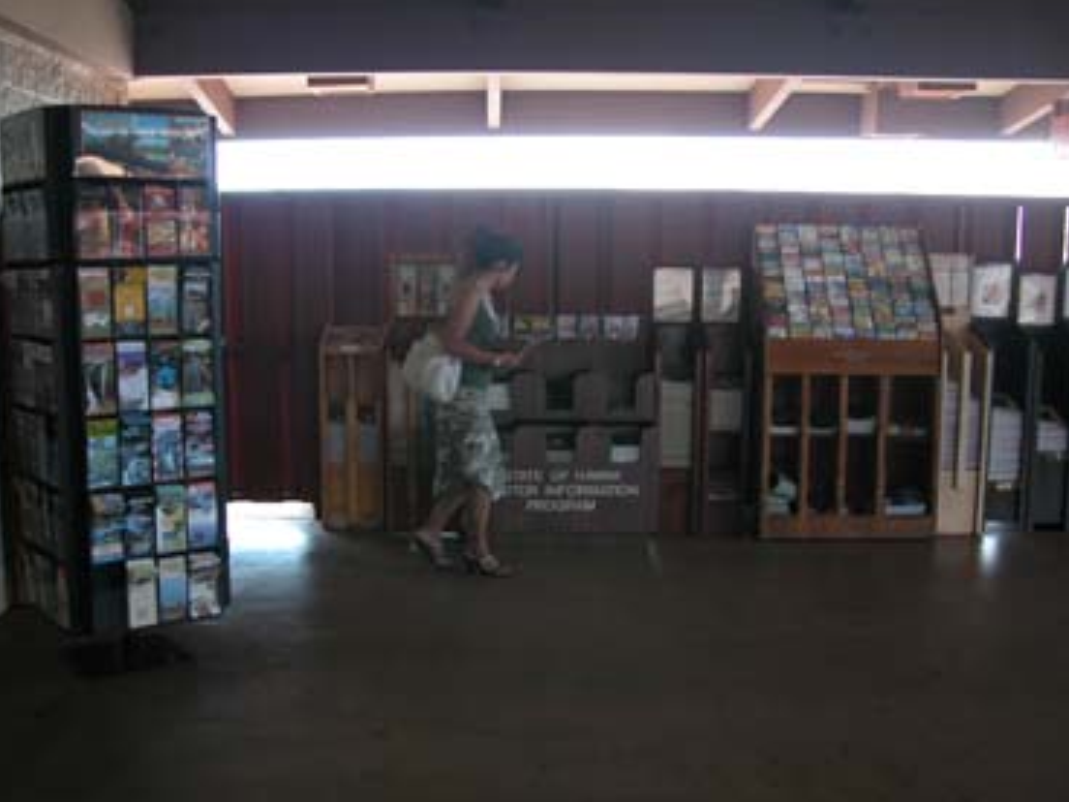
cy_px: 410
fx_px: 1174
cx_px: 500
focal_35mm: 38
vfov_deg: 37.7
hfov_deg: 48.9
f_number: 2.8
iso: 100
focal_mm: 8.9
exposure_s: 1/23.7
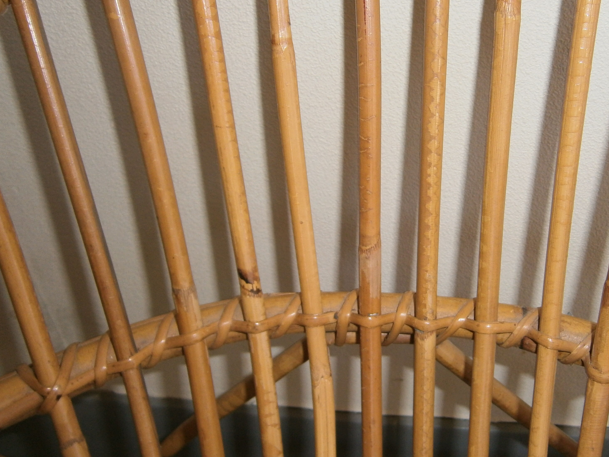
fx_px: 668
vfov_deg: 37.6
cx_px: 362
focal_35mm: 38
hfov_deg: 48.7
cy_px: 265
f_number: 2.8
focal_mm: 4.7
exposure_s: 1/30
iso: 80
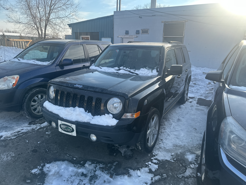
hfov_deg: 71.6
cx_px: 123
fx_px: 171
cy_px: 92
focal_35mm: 24
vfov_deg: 56.8
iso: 80
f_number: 1.78
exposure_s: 1/1751
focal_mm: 6.86
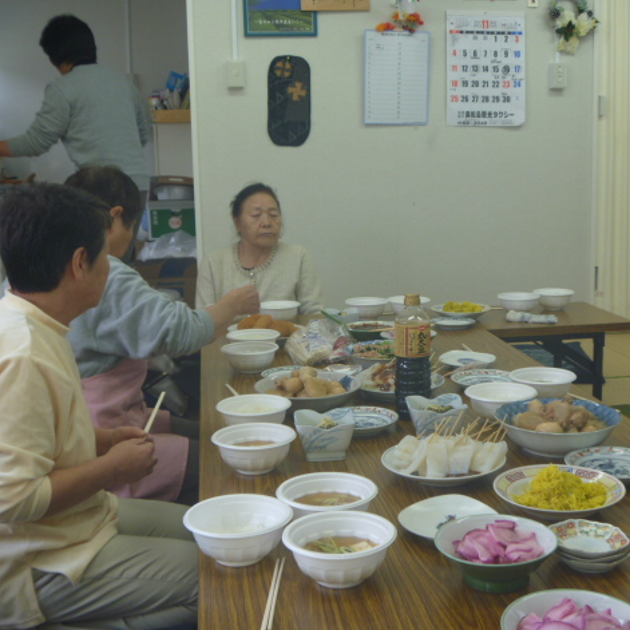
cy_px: 320
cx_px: 387
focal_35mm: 42
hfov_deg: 39.8
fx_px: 865
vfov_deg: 40.0
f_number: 3.5
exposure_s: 1/30
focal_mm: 6.3
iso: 100
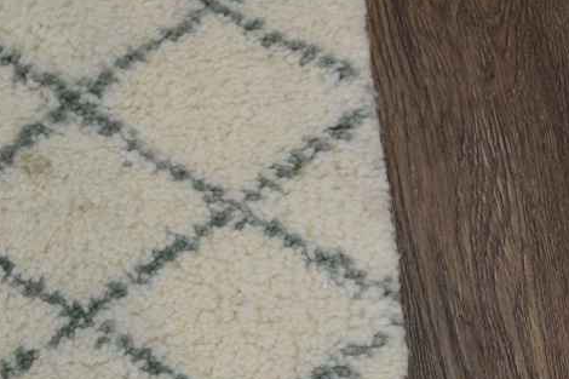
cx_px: 91
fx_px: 1090
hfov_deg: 28.4
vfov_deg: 19.3
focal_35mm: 69
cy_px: 351
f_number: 4.5
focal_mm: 24
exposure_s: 1/80
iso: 400
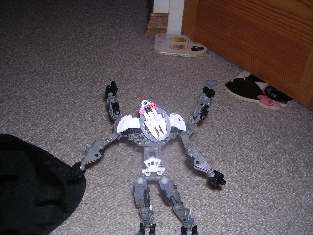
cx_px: 156
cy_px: 118
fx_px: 344
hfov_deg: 49.0
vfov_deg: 37.7
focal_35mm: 38
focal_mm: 5.8
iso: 100
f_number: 2.8
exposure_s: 1/60.1
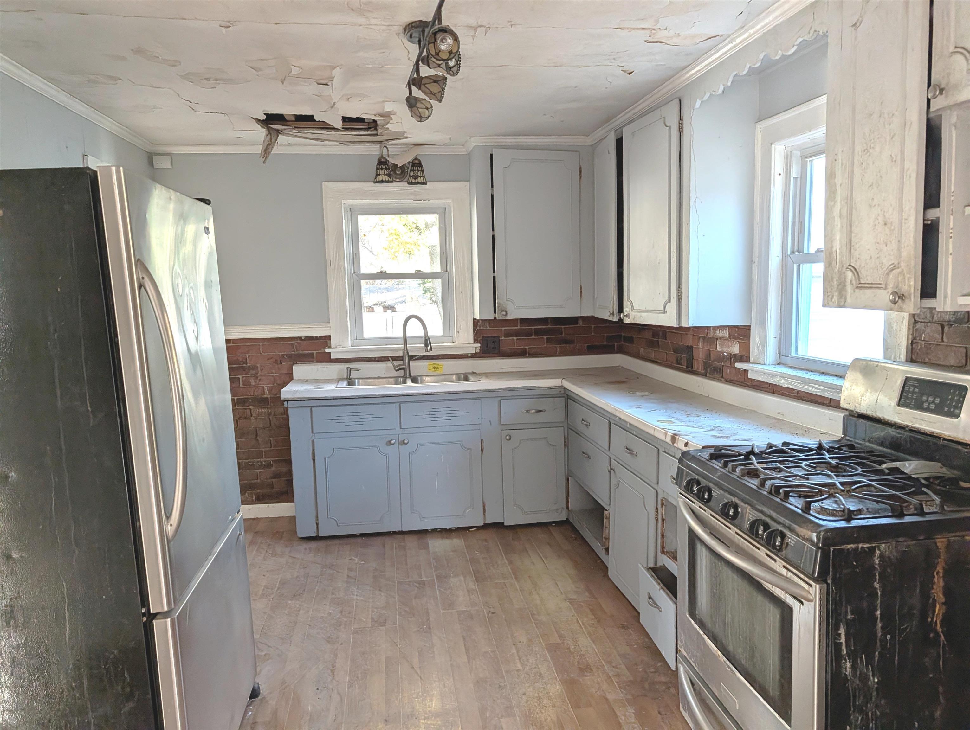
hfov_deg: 71.5
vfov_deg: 56.9
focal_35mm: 24
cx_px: 485
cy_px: 365
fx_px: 673
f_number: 1.68
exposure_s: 1/383
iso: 335
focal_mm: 6.9
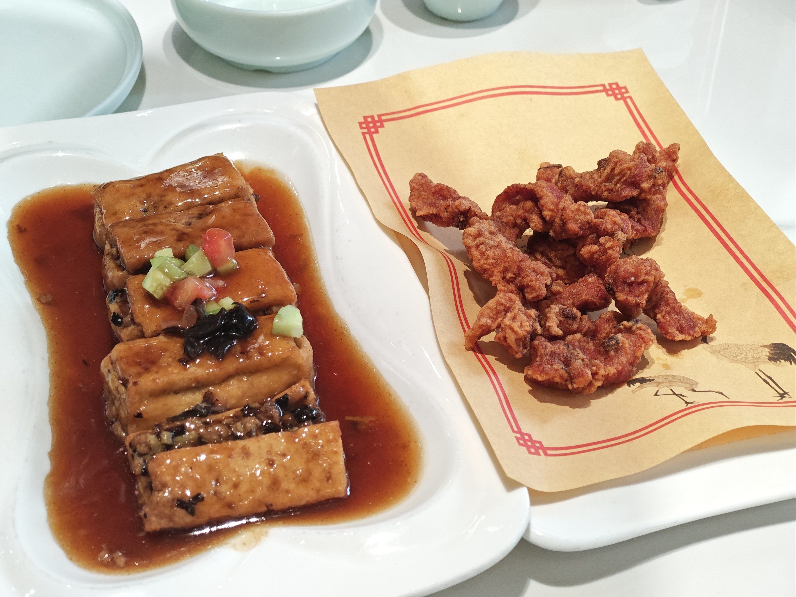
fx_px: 1380
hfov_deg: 32.2
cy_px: 298
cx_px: 398
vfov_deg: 24.4
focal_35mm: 60
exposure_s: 1/100
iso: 800
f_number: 2
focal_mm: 9
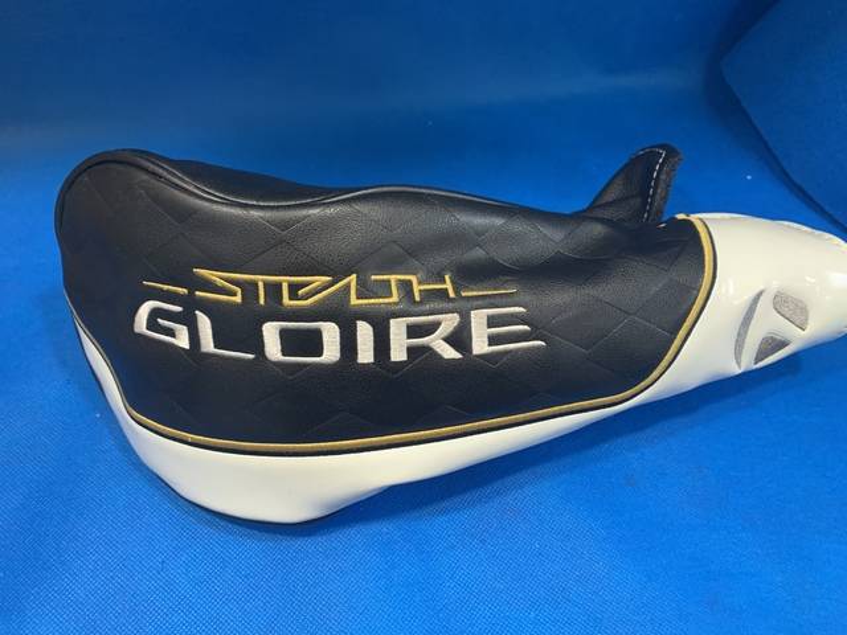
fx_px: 636
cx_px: 424
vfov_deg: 53.1
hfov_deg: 67.3
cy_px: 318
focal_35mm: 26
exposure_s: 1/60
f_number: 1.8
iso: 200
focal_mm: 4.25
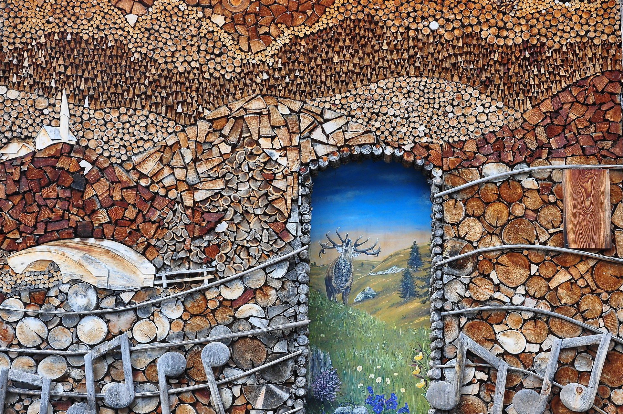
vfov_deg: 24.1
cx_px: 356
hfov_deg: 35.6
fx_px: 968
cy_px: 237
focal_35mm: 56
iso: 250
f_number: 5.6
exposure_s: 1/250
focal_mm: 30
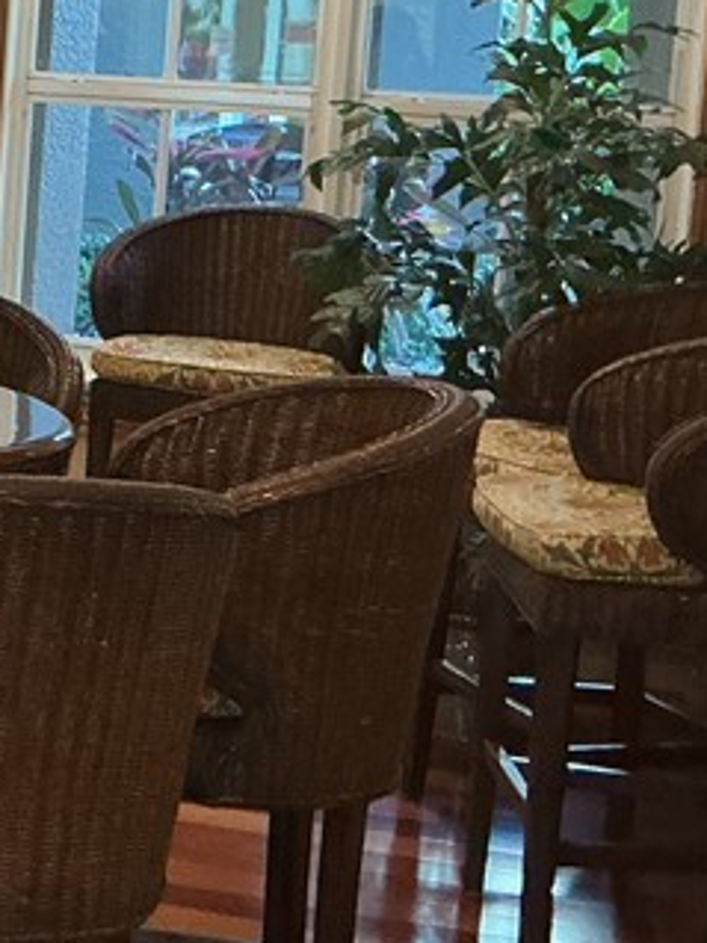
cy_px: 195
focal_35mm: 93
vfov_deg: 20.9
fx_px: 2534
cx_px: -609
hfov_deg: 13.9
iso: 200
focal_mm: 3
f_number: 1.8
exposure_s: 1/60
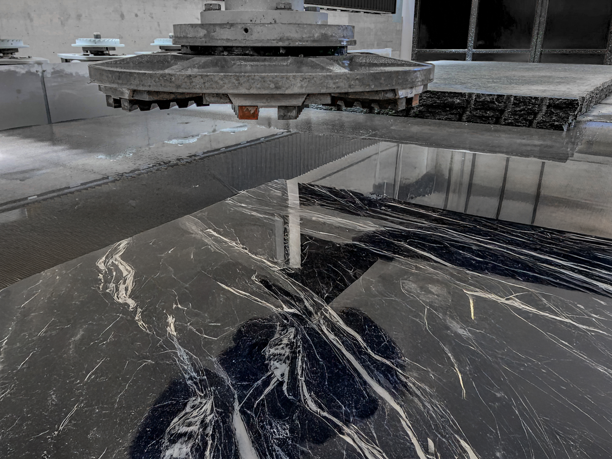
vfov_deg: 49.7
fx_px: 495
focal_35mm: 28
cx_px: 306
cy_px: 230
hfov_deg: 63.4
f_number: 1.8
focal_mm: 3.99
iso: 64
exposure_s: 1/120
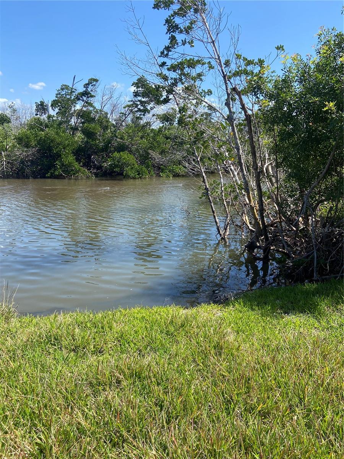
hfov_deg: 53.1
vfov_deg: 67.3
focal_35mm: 26
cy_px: 230
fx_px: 345
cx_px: 172
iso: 32
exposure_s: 1/1808
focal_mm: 4.25
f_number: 1.8
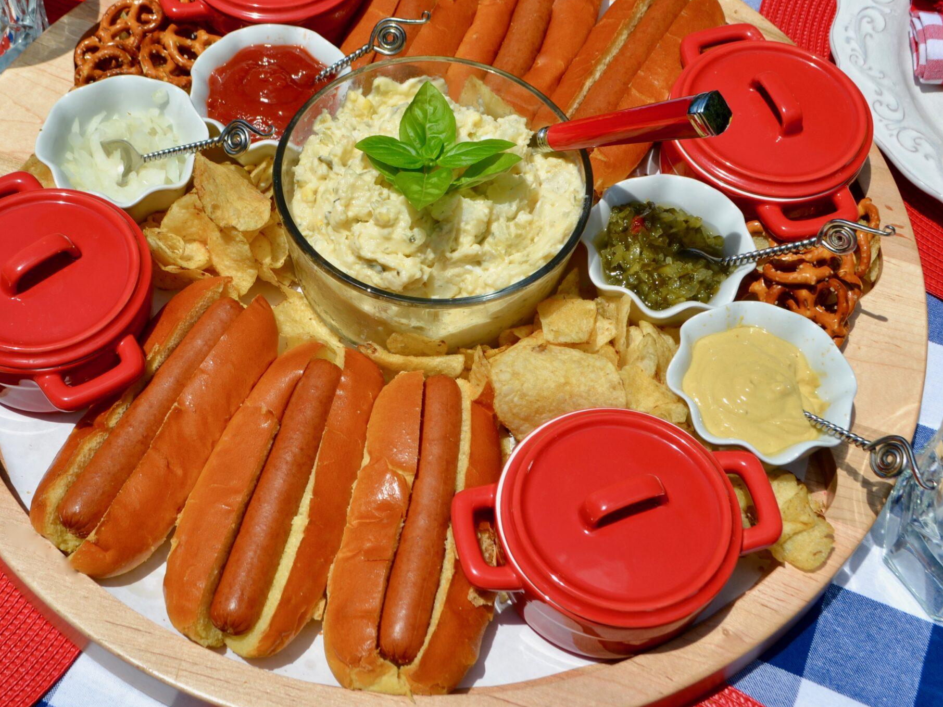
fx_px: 1444
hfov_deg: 36.0
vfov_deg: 27.4
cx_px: 350
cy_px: 275
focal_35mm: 53
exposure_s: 1/400
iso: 100
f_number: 10
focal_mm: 26
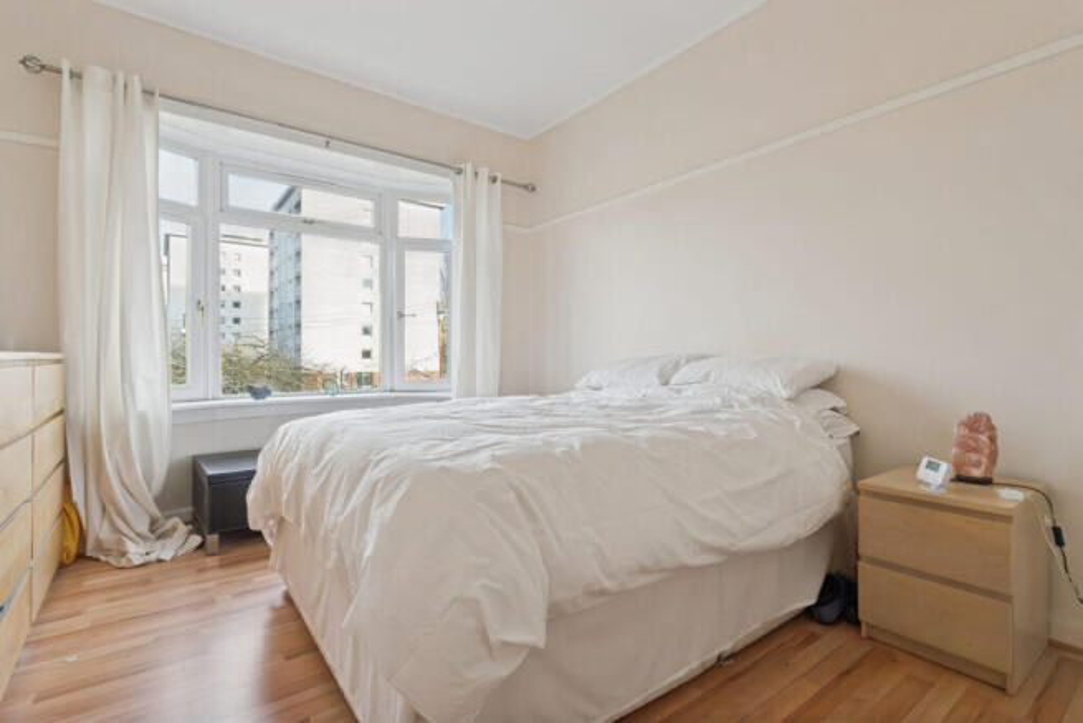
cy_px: 362
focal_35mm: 16
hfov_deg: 95.0
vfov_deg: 72.1
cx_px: 542
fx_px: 496
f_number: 14
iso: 1600
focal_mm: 11
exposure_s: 1/100
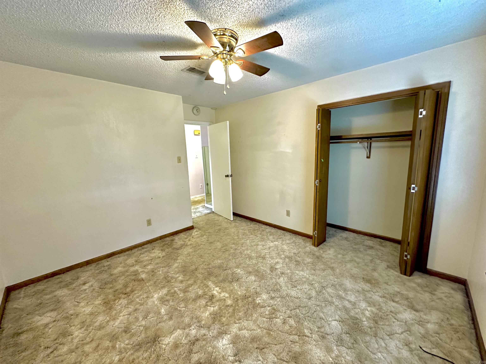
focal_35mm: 14
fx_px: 197
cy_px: 182
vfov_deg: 85.7
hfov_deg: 102.1
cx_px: 243
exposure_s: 1/60
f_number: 2.2
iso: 640
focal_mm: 2.22
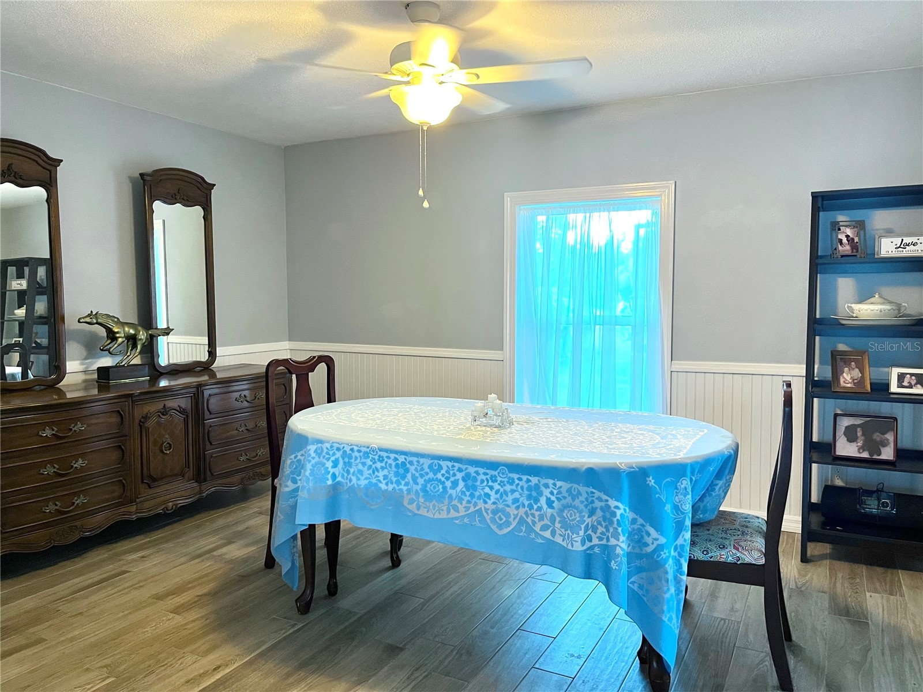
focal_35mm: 26
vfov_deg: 53.1
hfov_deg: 67.3
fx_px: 693
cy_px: 346
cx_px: 462
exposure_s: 1/60
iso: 320
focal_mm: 5.1
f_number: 1.6
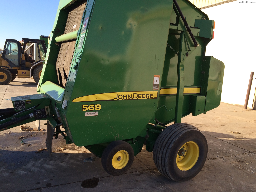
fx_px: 214
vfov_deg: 48.2
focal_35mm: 29
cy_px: 96
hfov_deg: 61.7
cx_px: 128
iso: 32
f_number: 2.2
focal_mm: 4.15
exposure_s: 1/873
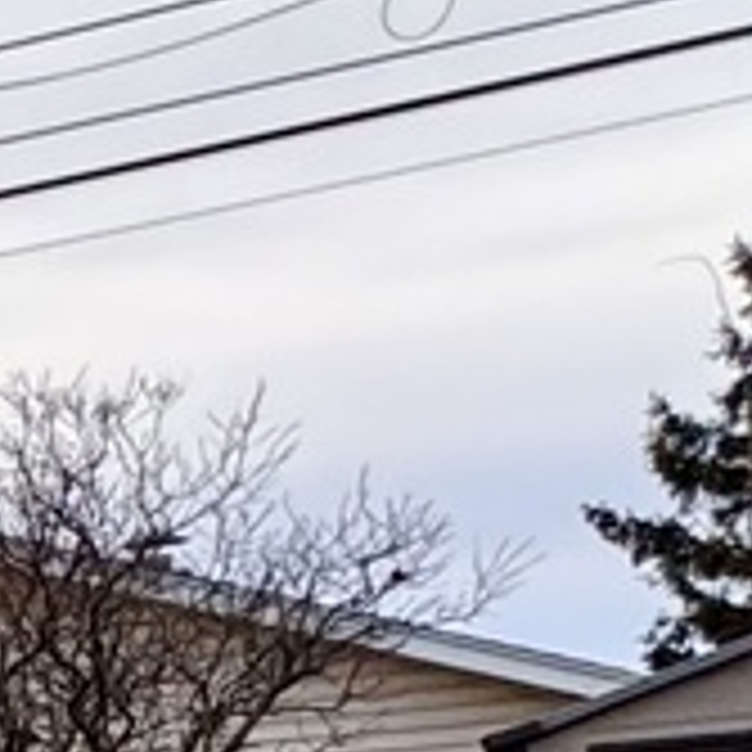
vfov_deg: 15.1
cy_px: 1126
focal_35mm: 107
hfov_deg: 10.3
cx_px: -1657
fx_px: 2630
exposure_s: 1/968
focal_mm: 2.22
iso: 40
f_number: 2.2
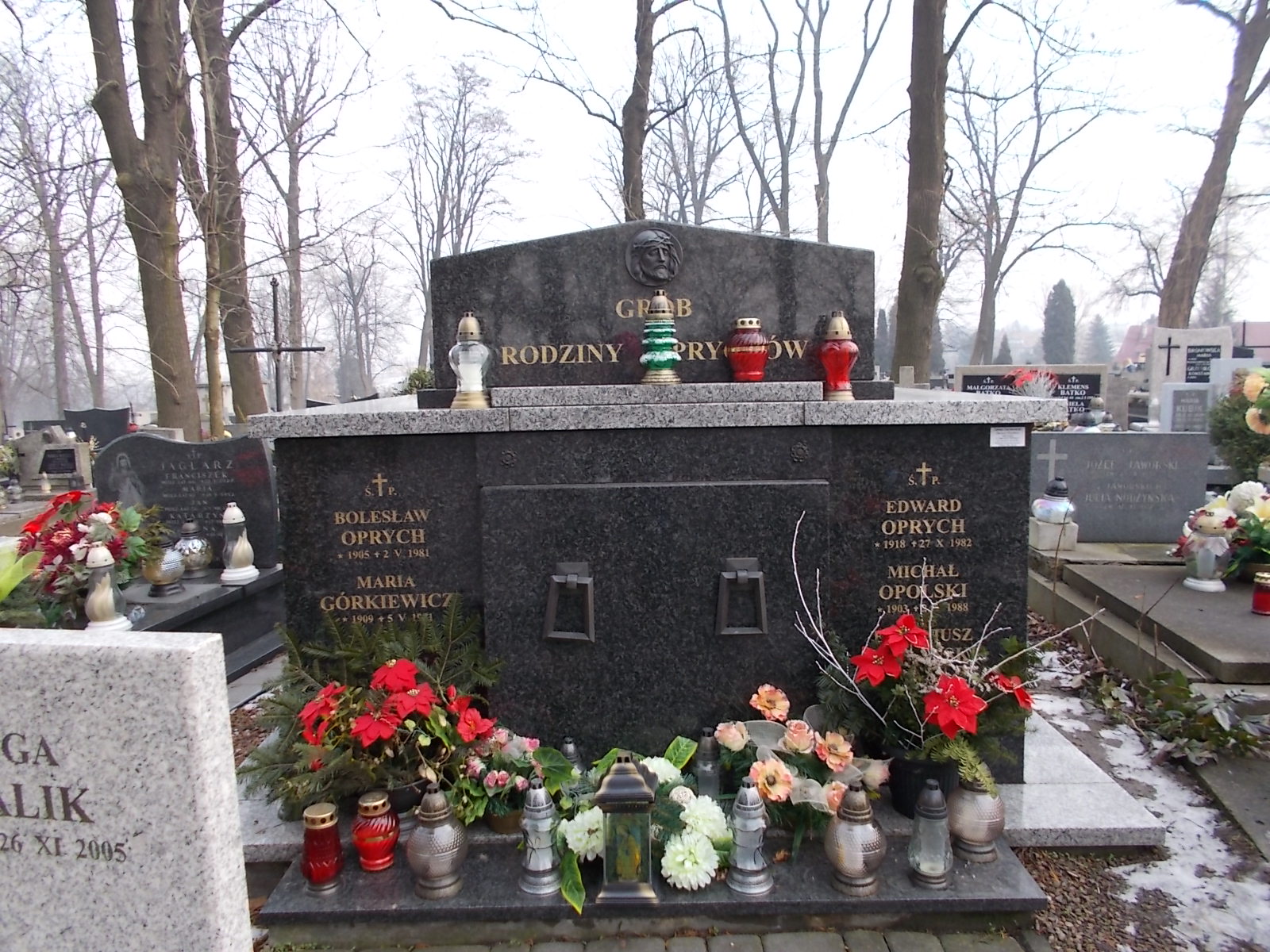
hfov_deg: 67.3
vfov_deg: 53.1
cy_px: 476
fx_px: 954
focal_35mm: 26
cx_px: 635
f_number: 3.2
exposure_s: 1/125
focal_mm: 4.6
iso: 80
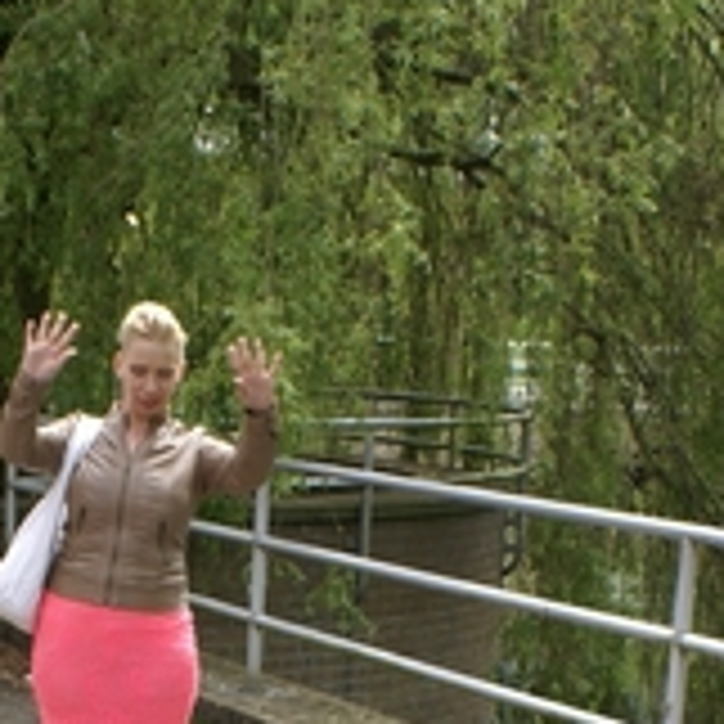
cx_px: 166
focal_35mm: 95
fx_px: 2248
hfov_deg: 18.2
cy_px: 787
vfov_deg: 17.7
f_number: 9
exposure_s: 1/60
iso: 100
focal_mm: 20
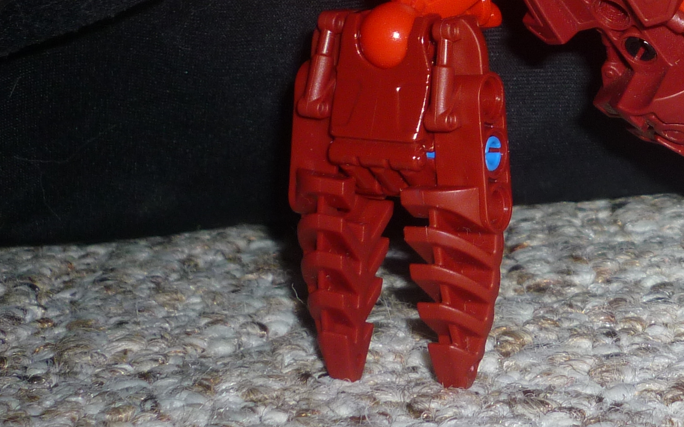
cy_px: -59
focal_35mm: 83
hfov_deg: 23.7
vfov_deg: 15.3
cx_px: 713
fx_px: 1547
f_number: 2.8
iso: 100
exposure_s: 1/125
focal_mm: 5.5
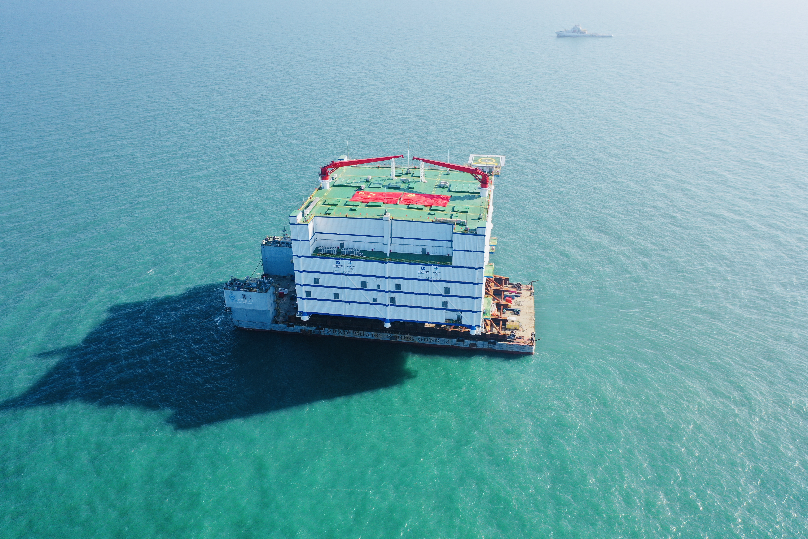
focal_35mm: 28
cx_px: 404
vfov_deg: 46.4
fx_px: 628
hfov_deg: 65.5
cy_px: 270
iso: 100
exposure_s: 1/1000
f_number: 2.8
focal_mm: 10.26
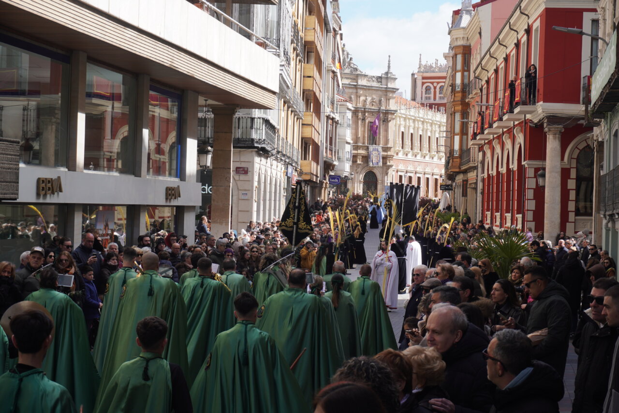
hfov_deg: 27.0
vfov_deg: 18.2
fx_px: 1289
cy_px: 206
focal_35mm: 75
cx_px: 310
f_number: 8
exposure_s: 1/160
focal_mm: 50
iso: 100
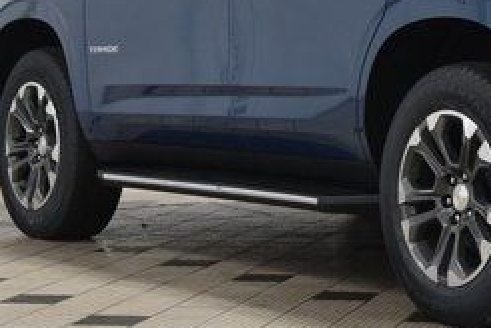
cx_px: 541
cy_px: 15
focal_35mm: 148
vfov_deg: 9.2
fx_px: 2018
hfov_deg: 13.6
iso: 1600
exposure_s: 1/60
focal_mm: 38
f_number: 5.6
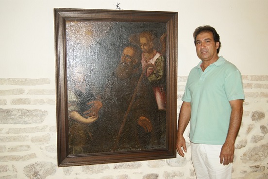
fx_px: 313
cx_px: 134
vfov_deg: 31.9
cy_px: 90
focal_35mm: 42
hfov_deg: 46.4
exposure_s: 1/60
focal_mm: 28
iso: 400
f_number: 4.5
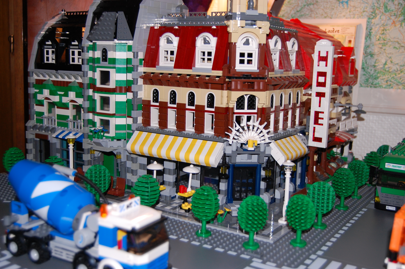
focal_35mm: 45
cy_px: 134
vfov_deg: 29.8
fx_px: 506
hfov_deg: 43.6
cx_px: 202
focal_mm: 30
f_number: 4.2
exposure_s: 1/60
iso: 400
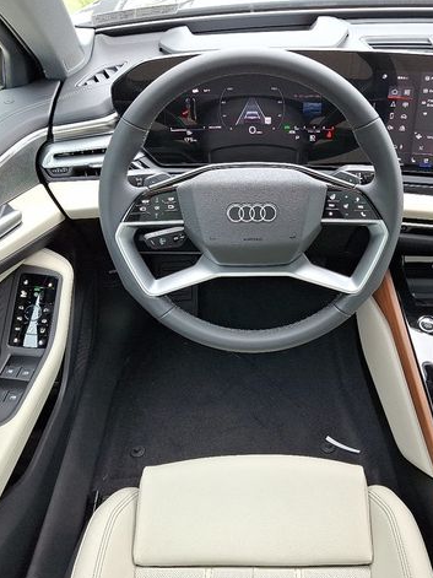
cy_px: 290
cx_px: 270
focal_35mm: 34
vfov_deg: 54.0
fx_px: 567
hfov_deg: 41.5
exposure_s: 1/120
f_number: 1.8
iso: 58
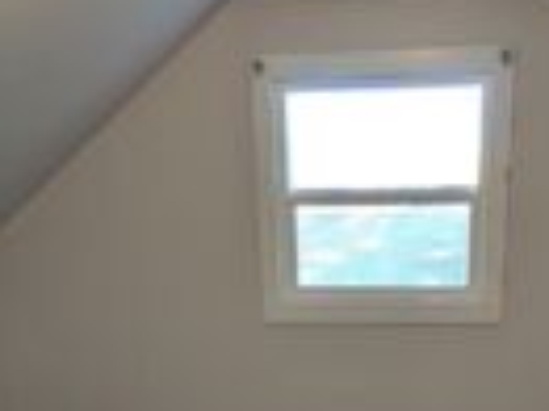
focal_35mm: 49
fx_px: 776
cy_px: 547
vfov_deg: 25.2
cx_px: 365
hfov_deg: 38.5
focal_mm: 2.35
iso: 93
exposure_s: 1/40
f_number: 2.2
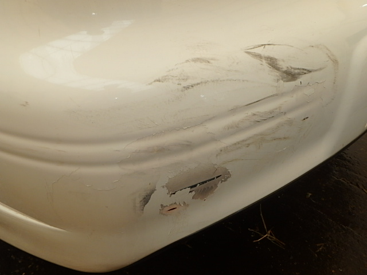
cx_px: 184
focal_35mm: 34
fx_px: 360
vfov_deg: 41.8
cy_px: 138
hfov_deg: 54.0
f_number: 4.9
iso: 200
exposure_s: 1/80
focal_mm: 6
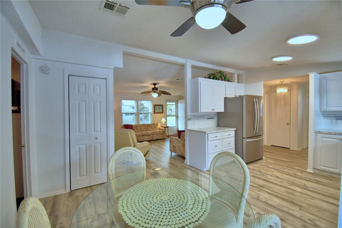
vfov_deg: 77.3
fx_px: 142
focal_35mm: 15
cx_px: 171
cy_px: 114
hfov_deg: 100.4
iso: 400
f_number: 4.5
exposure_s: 1/60
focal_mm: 10
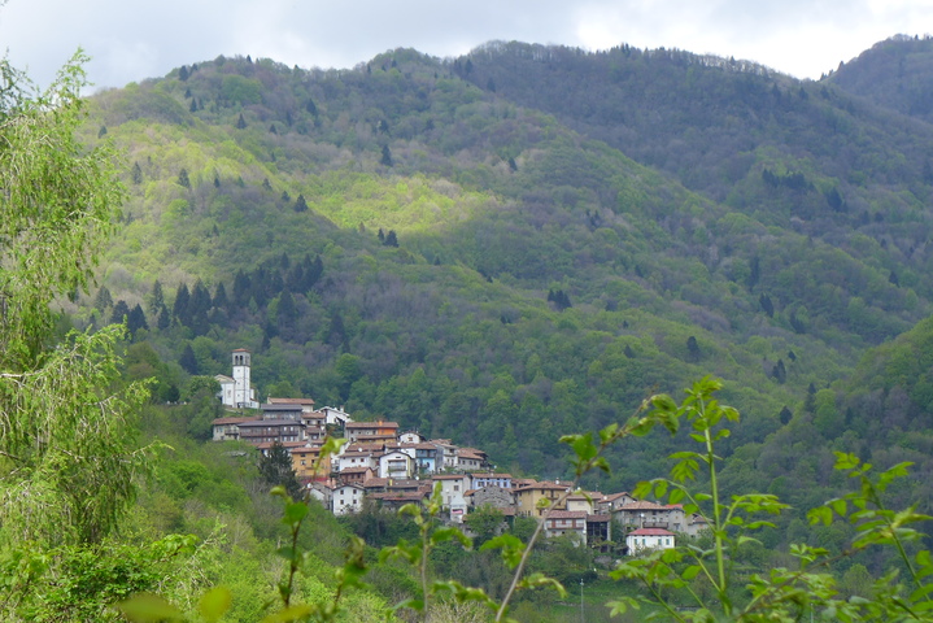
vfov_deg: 10.9
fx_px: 3267
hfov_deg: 16.3
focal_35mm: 126
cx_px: 466
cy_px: 312
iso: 80
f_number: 2.8
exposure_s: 1/800
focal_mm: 17.7
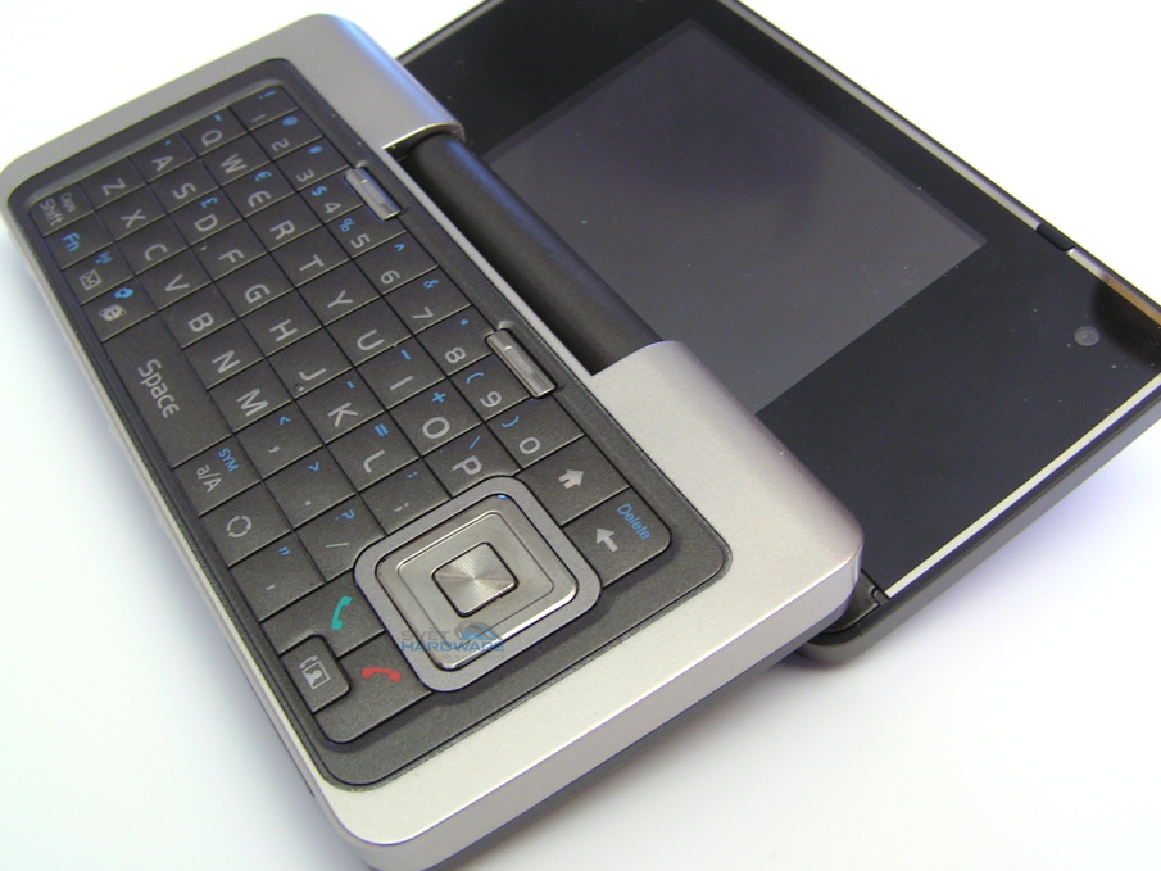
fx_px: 1442
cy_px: 399
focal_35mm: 43
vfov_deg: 33.6
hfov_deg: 43.8
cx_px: 582
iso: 50
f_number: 4.5
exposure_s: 1/3
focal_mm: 6.3
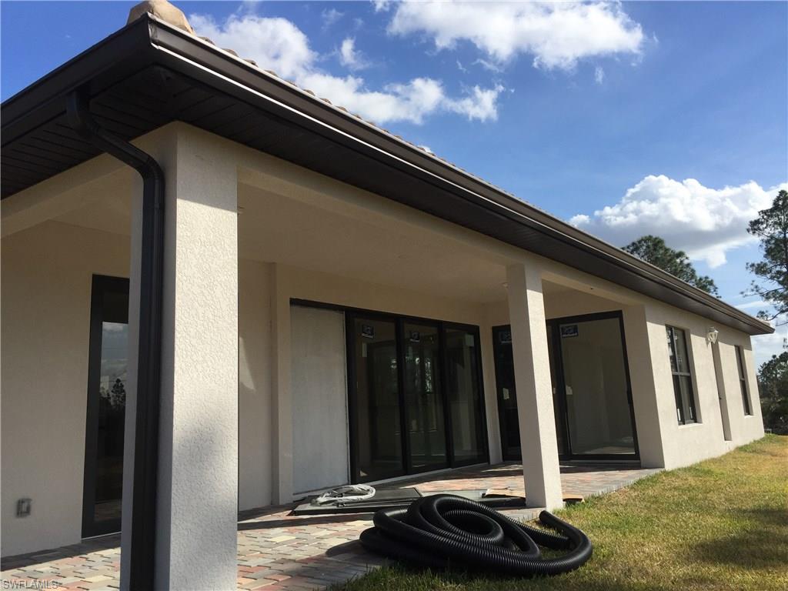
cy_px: 296
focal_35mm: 29
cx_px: 394
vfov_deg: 48.2
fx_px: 660
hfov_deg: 61.7
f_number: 2.2
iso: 32
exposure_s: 1/2475
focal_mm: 4.15
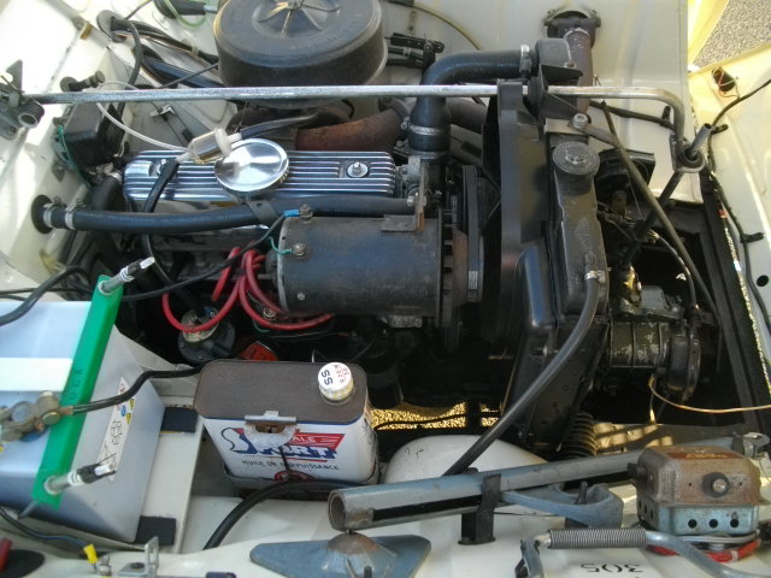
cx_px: 386
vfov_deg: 45.4
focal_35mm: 31
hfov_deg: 58.4
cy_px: 289
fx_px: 690
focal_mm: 5.7
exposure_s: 1/125
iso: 187
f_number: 2.9
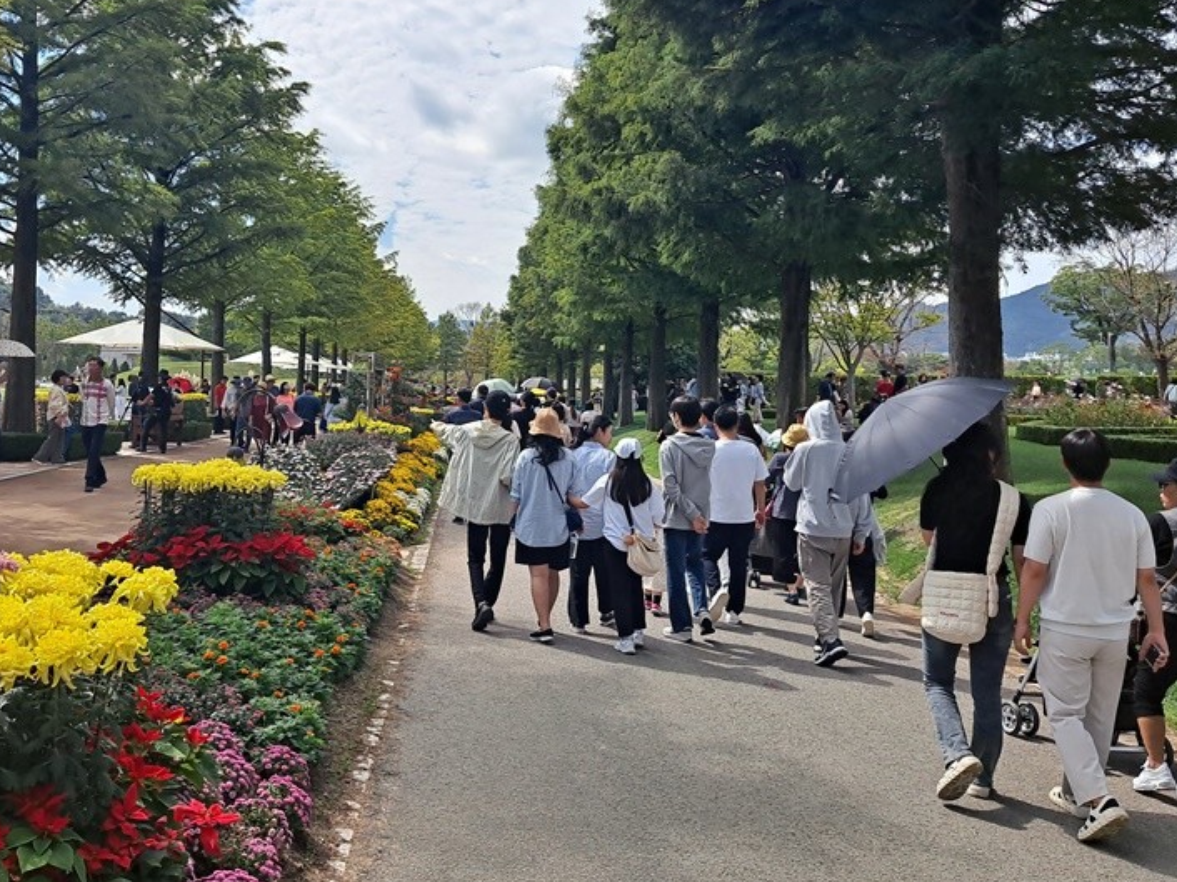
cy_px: 365
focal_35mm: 34
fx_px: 1156
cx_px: 473
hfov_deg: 53.6
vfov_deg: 41.6
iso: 25
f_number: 1.8
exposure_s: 1/1818
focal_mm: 5.23
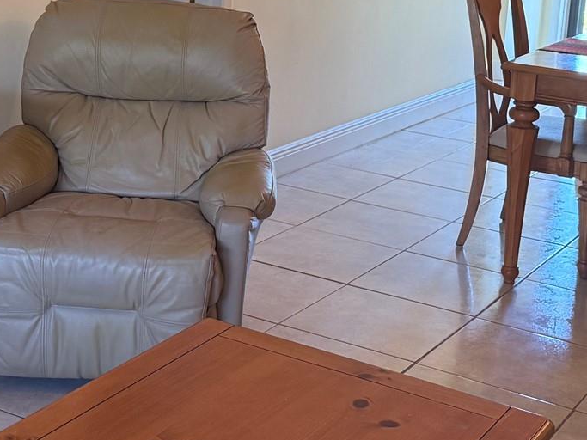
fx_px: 1221
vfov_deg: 20.3
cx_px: 264
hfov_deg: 27.0
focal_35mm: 72
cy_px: 102
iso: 250
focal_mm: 6.76
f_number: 1.78
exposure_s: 1/120
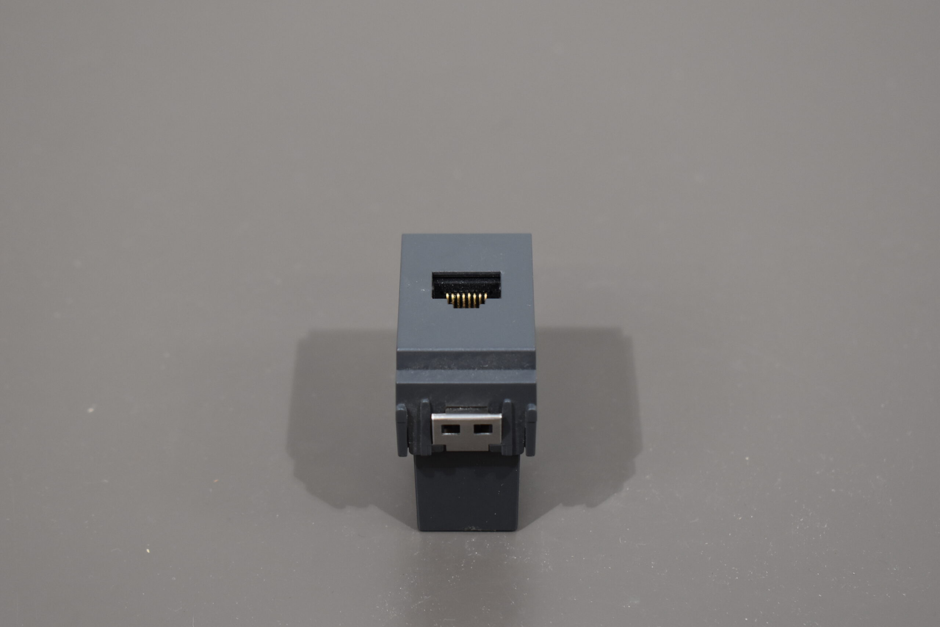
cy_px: 314
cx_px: 470
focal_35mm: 82
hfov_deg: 24.6
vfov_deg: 16.6
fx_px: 2154
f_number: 5.6
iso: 720
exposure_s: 1/60
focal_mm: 55
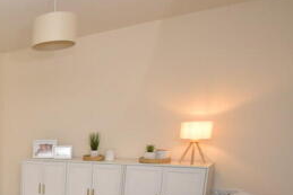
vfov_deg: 32.3
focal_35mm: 38
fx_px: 309
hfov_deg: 38.3
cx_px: -55
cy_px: 194
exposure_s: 1/125
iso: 800
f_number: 4
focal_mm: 10
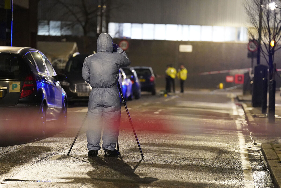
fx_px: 1061
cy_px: 94
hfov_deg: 15.1
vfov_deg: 10.1
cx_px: 140
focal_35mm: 136
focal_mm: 136
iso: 12800
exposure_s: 1/100
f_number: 2.8
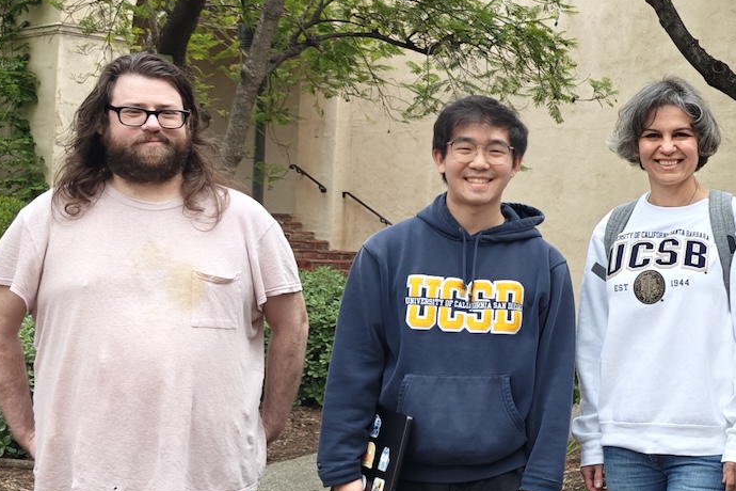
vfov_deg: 19.2
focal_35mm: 71
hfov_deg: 25.1
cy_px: 223
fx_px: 1451
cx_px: 925
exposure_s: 1/100
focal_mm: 6.06
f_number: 1.6
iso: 100
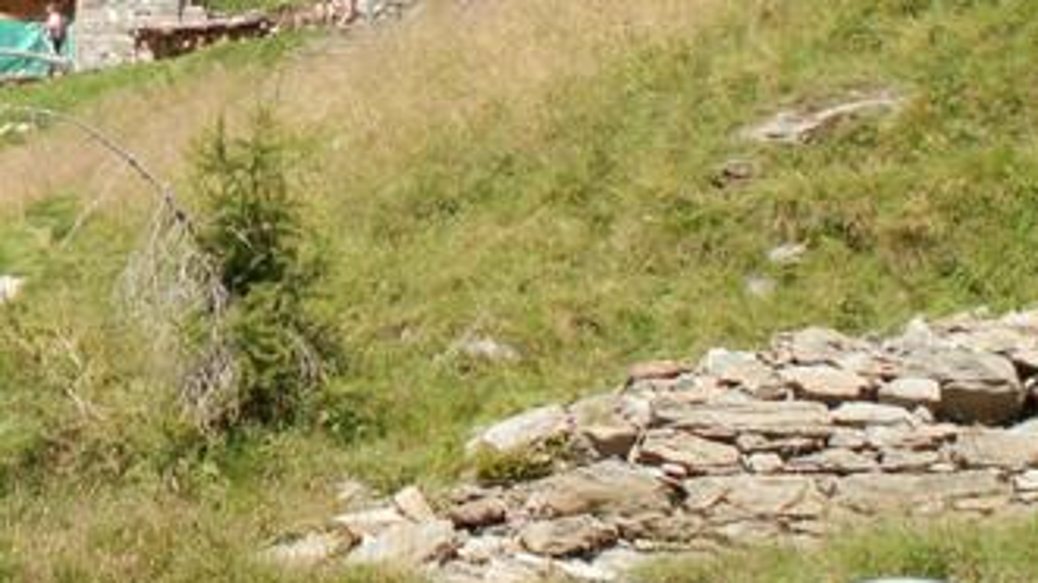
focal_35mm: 122
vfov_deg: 9.8
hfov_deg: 17.3
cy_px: -150
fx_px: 3357
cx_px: 75
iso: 50
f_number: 4
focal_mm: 9.67
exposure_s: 1/320
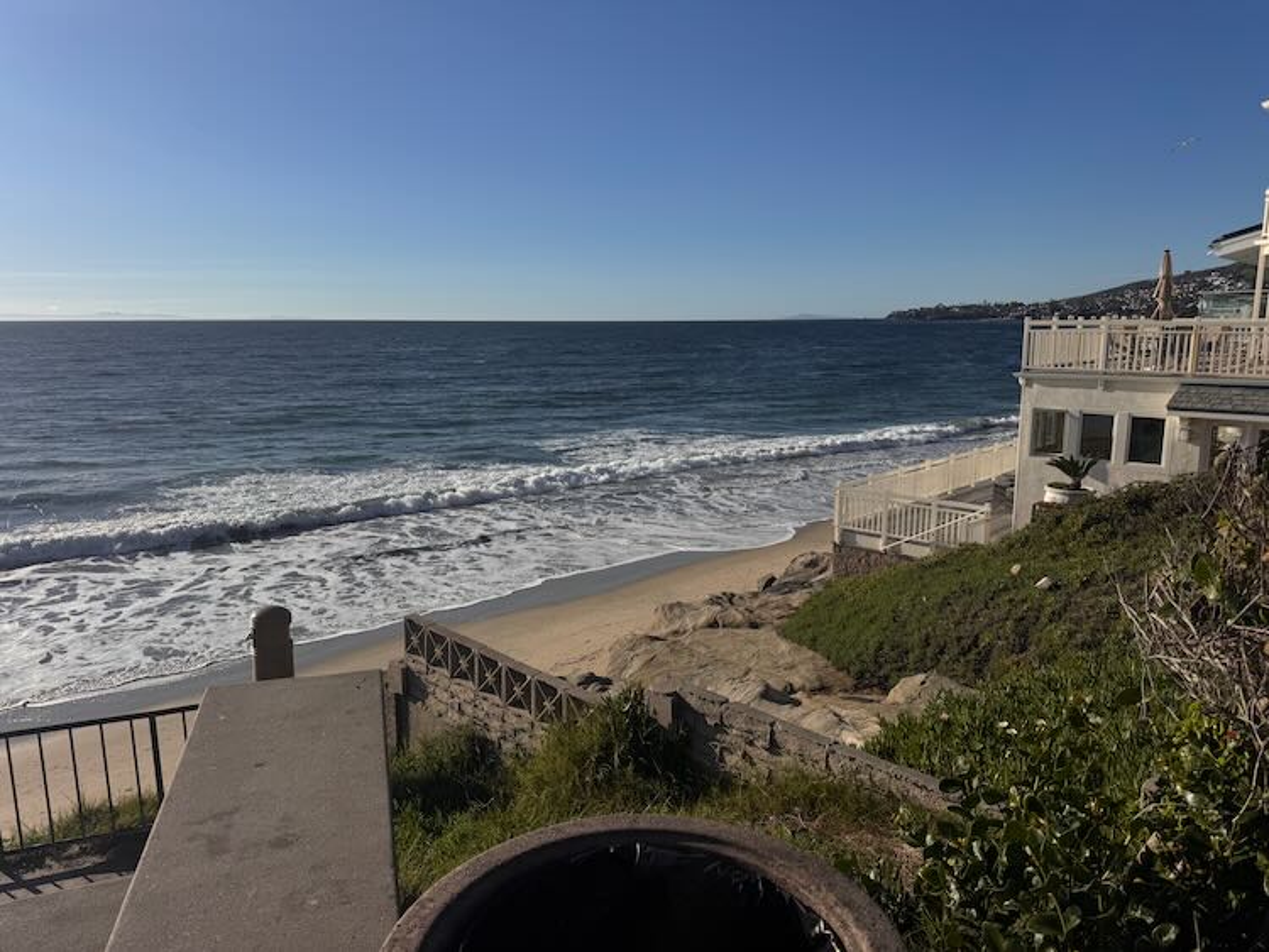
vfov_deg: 56.8
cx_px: 634
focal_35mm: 24
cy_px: 476
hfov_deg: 71.6
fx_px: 880
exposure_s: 1/12346
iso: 80
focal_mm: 6.76
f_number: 1.78
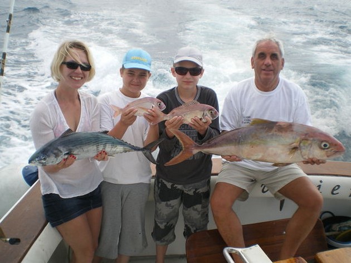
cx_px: 176
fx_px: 365
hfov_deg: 51.4
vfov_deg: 39.6
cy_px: 132
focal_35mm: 36
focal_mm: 6.3
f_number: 4.6
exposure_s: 1/200
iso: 50
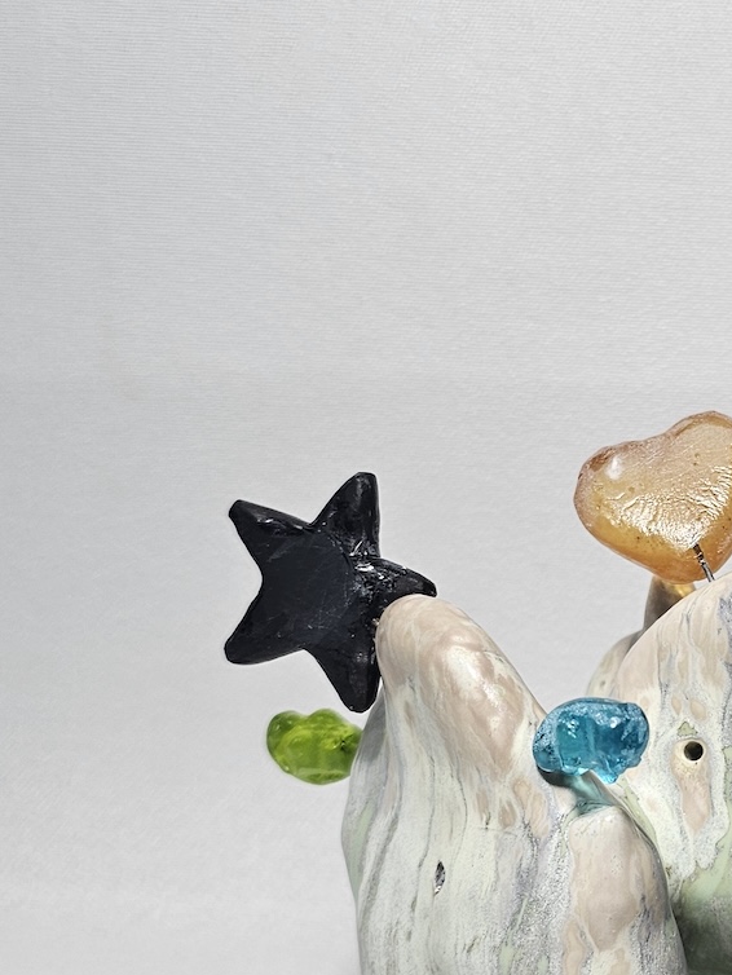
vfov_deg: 31.6
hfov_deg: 23.0
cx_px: 753
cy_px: 600
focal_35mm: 61
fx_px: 1719
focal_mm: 6.3
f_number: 1.7
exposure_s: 1/120
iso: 80
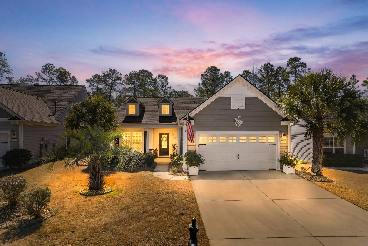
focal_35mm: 22
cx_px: 184
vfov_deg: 57.2
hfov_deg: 78.6
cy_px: 123
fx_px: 225
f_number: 2.8
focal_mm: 8.38
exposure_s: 1/500
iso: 120
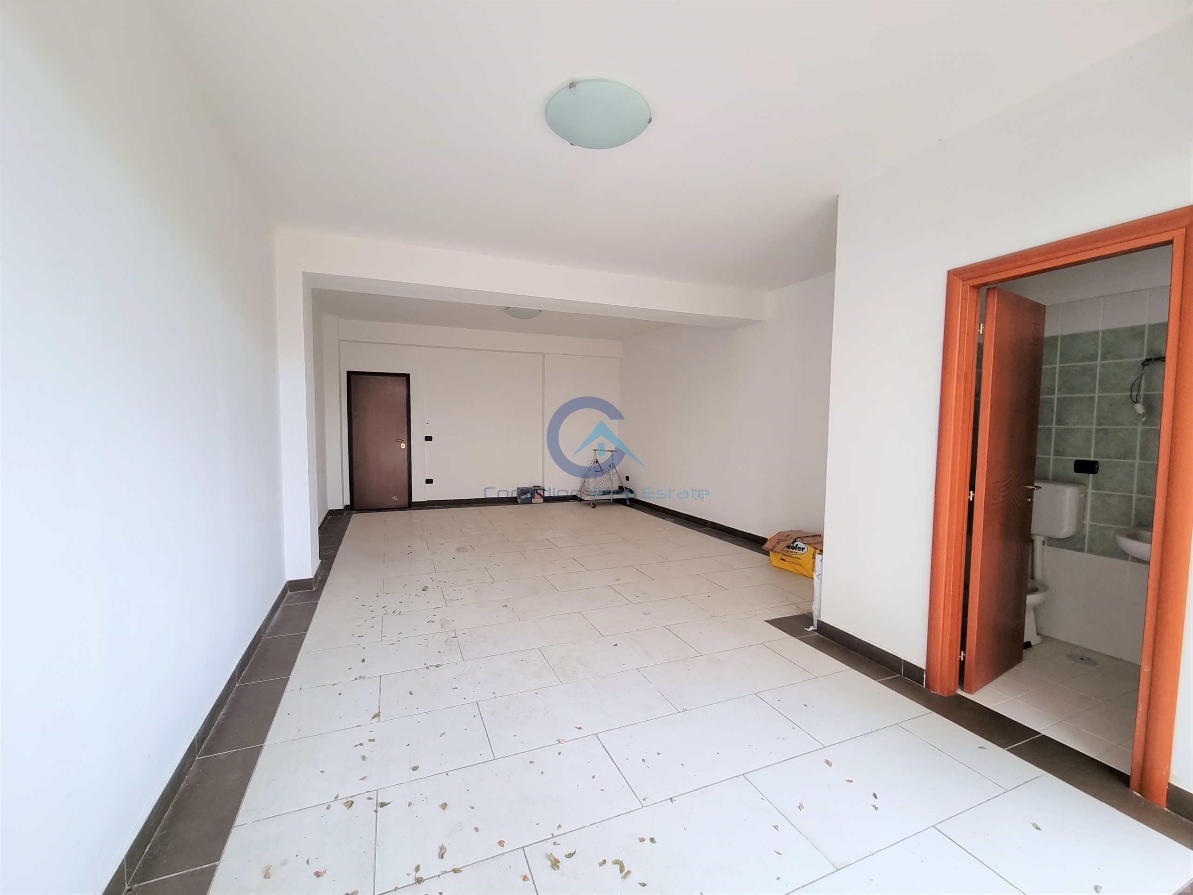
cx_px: 596
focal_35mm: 13
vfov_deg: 89.9
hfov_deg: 106.2
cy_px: 448
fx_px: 448
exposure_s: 1/50
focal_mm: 2.2
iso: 160
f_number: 2.2
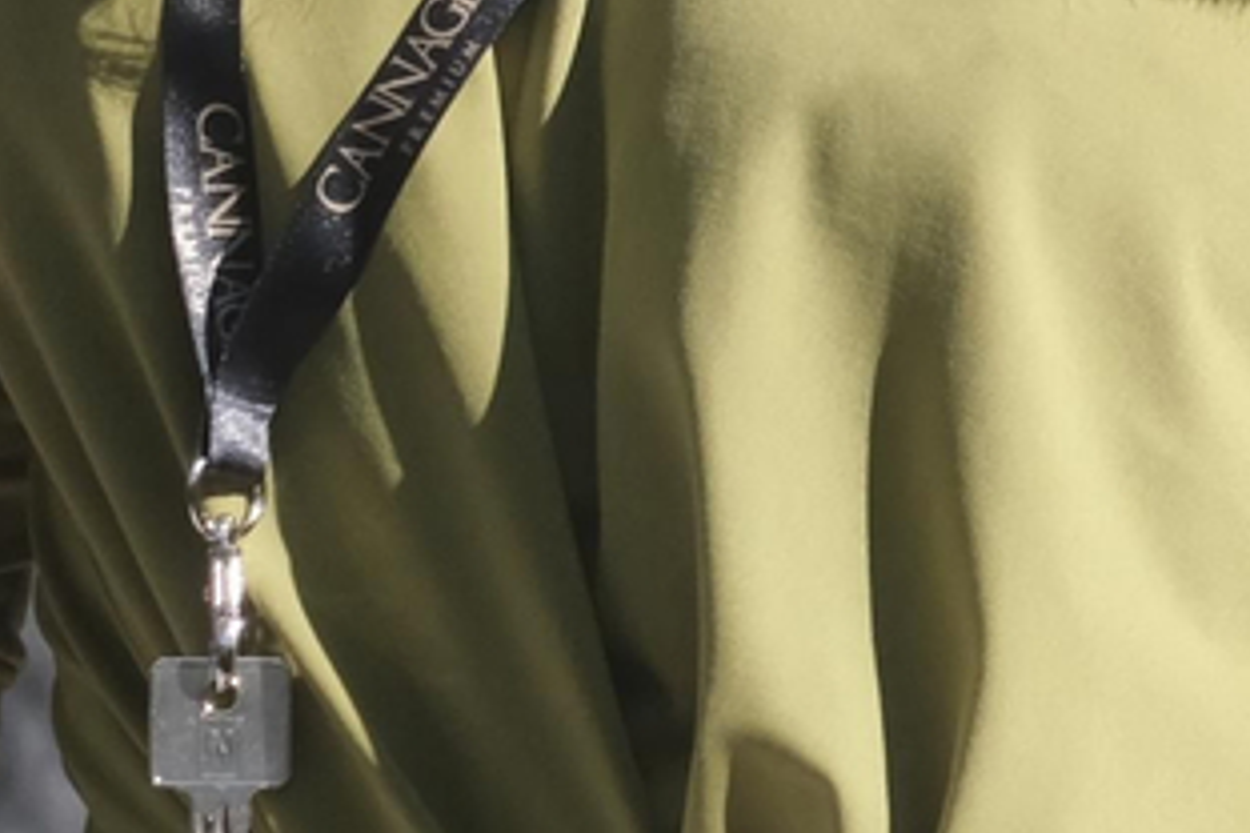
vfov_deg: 2.6
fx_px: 18471
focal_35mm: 532
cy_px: -350
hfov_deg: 3.8
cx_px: 3181
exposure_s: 1/4000
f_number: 3.5
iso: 640
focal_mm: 55
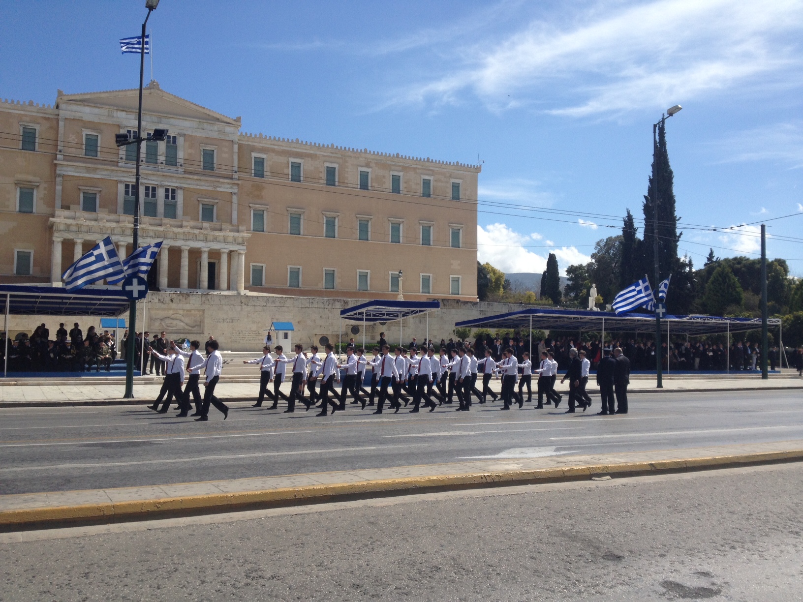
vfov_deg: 40.7
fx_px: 812
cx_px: 402
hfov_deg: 52.6
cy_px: 301
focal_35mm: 35
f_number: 2.4
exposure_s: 1/2404
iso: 50
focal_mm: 4.28
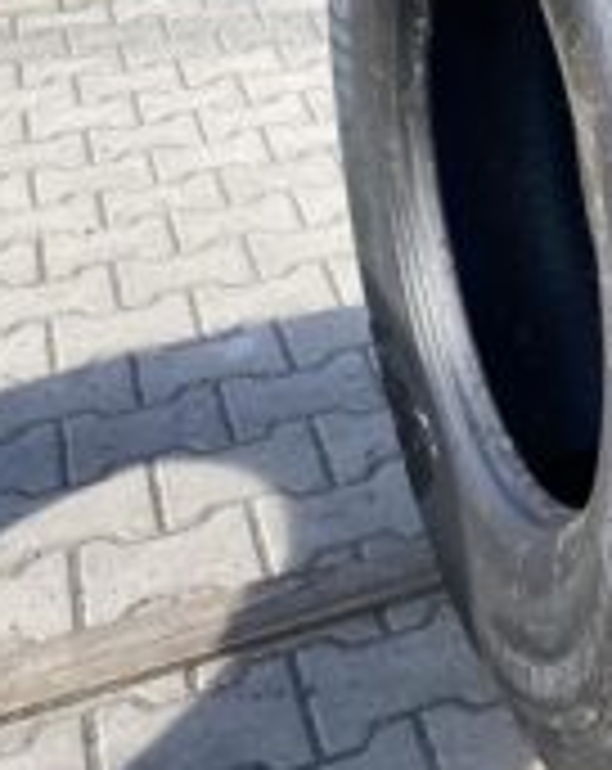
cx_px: 724
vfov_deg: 29.1
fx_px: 1454
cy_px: 169
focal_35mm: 64
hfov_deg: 22.1
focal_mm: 4.25
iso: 32
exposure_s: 1/517
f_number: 1.8
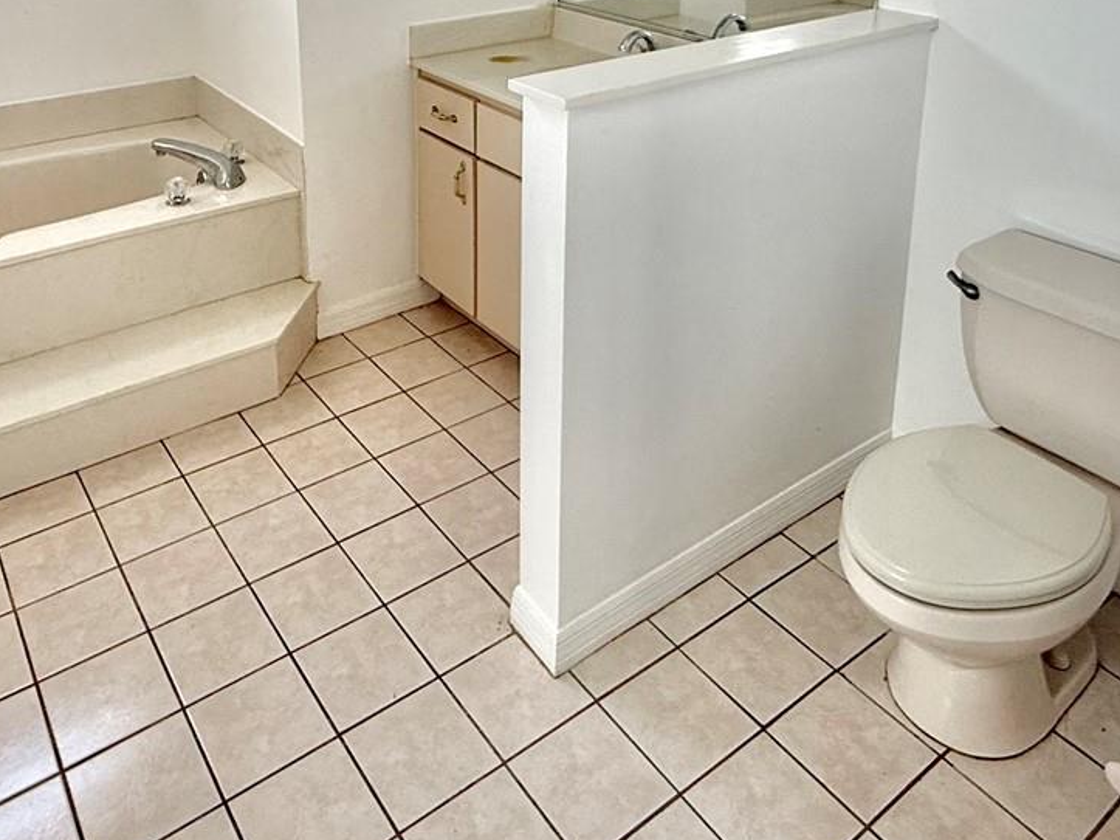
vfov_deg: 40.5
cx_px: 480
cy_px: 26
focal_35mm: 31
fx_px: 1003
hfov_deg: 58.1
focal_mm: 2.22
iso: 100
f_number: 2.2
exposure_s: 1/99
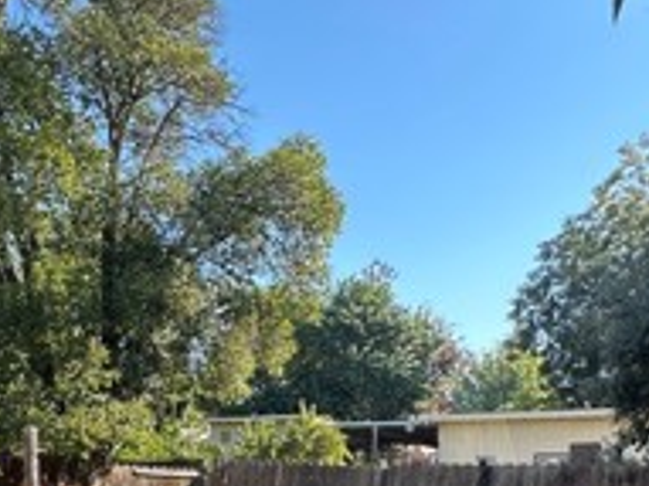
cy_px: 591
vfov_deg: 27.1
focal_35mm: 47
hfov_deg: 39.8
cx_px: 197
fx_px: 881
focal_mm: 2.22
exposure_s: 1/385
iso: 40
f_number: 2.2
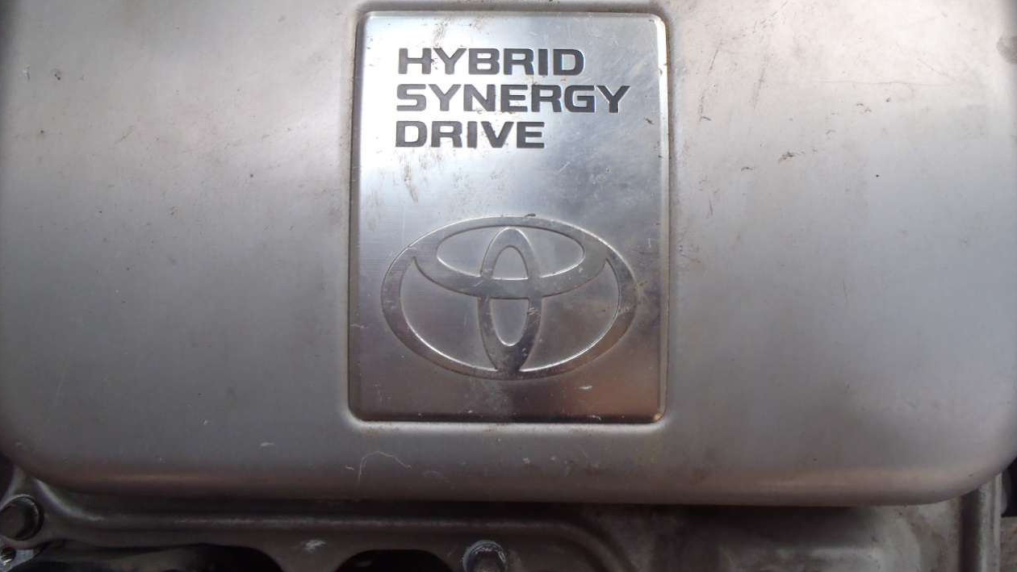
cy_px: 206
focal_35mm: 31
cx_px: 508
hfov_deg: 62.6
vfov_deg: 37.5
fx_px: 836
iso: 200
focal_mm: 5
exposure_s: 1/30
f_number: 3.9
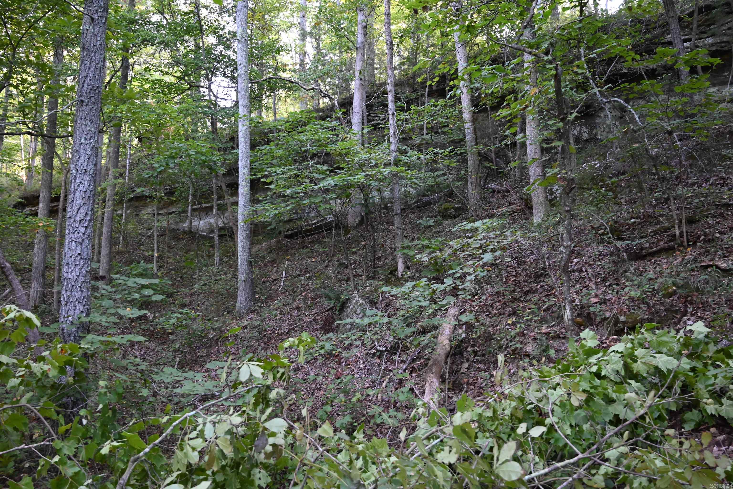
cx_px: 366
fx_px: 591
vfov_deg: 45.0
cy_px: 244
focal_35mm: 29
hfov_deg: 63.6
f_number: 4
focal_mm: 29
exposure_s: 1/125
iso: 2500
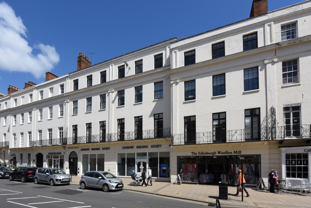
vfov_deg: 77.4
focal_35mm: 15
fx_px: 130
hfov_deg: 100.4
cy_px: 104
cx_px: 156
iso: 320
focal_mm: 15
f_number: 11
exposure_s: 1/500
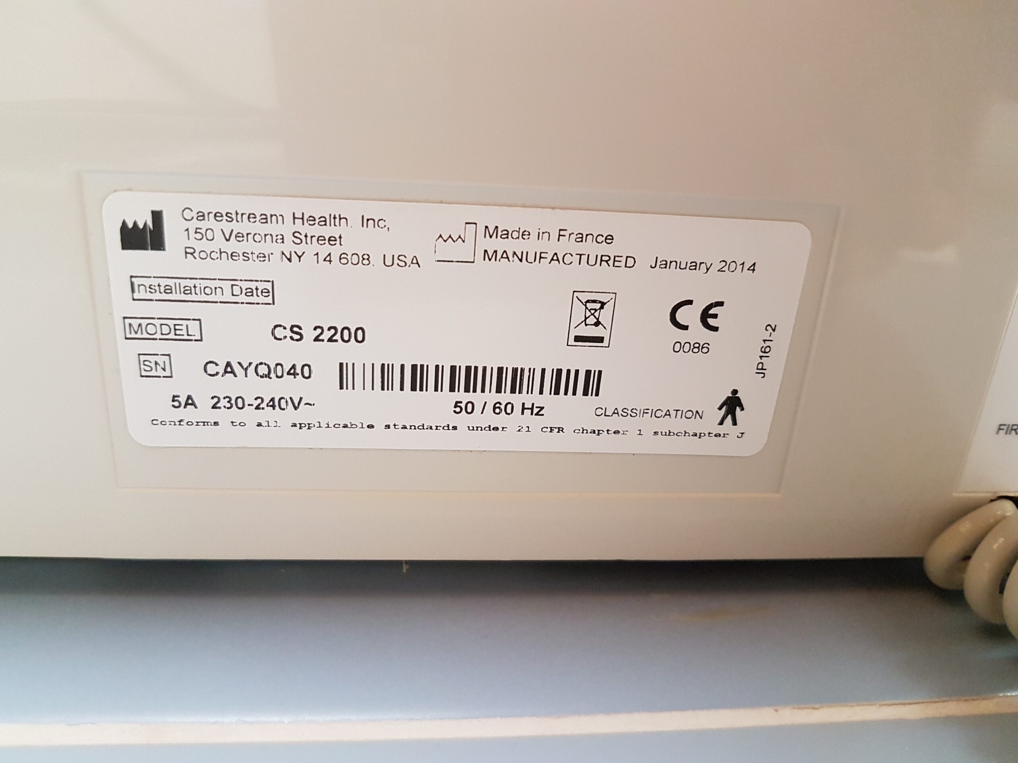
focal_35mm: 26
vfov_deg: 53.1
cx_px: 509
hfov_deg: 67.3
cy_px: 382
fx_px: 765
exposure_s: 1/25
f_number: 1.7
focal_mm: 4.2
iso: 250
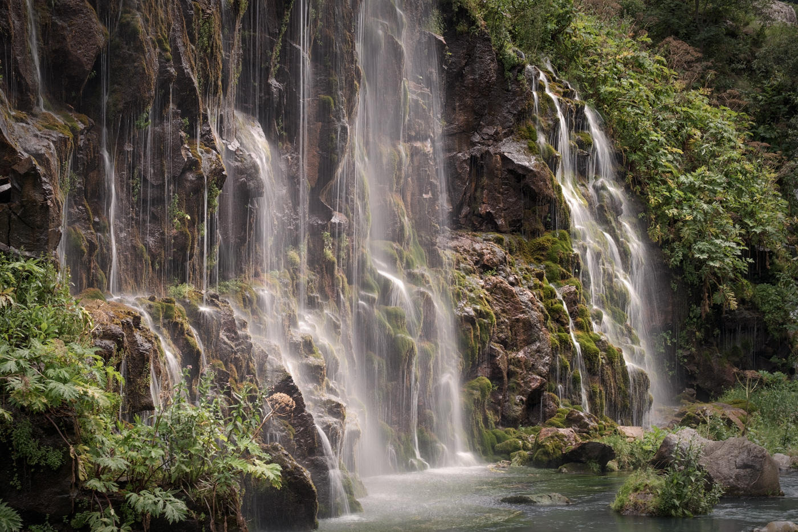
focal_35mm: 75
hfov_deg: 27.0
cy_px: 266
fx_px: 1662
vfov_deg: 18.2
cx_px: 399
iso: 125
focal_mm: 50
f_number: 16
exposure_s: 1/8
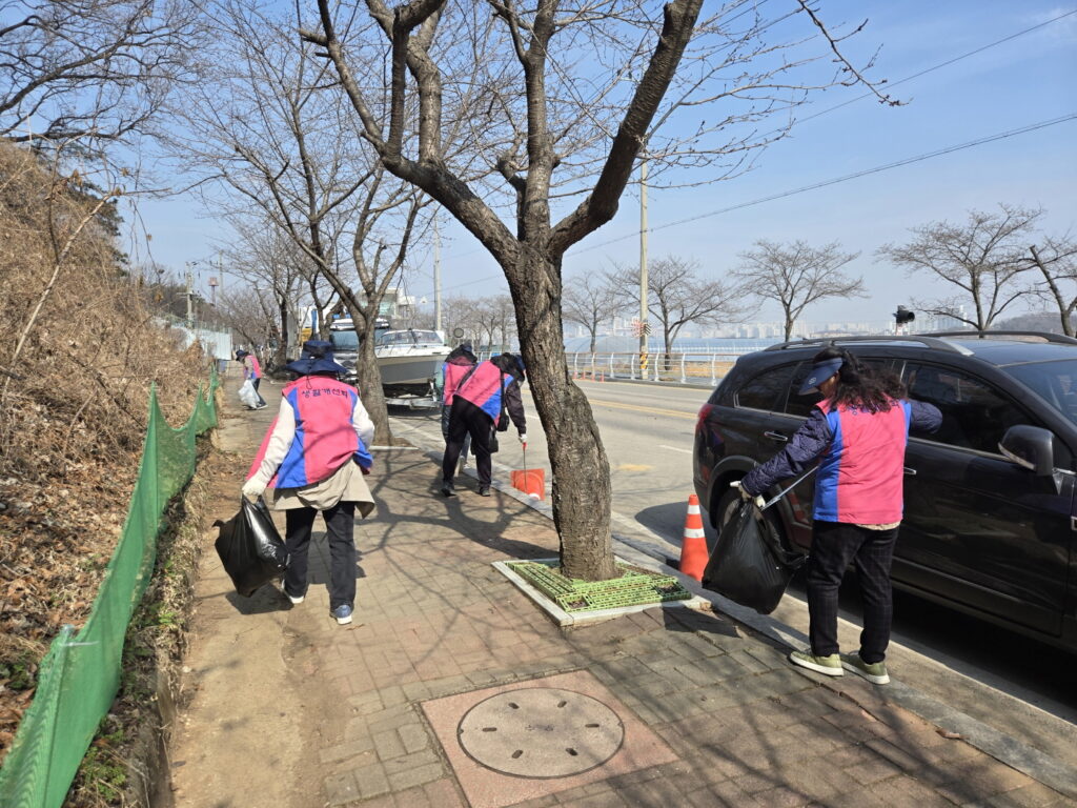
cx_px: 538
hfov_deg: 73.9
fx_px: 716
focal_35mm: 23
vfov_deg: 58.9
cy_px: 404
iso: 50
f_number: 1.8
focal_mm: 5.4
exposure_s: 1/2921
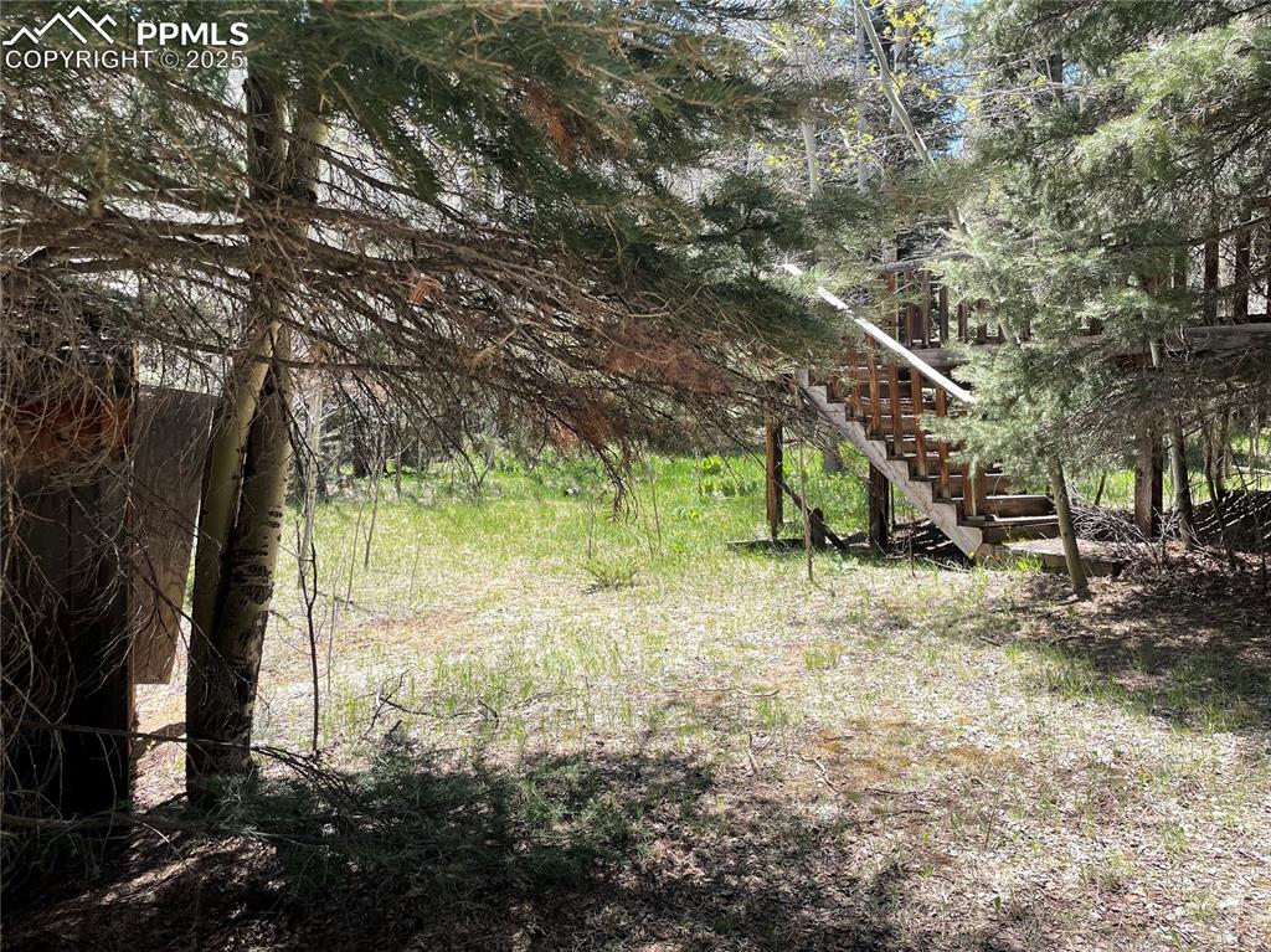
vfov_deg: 53.0
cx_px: 636
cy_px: 476
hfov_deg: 67.3
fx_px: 954
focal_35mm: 26
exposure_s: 1/861
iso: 32
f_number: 1.6
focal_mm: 4.2
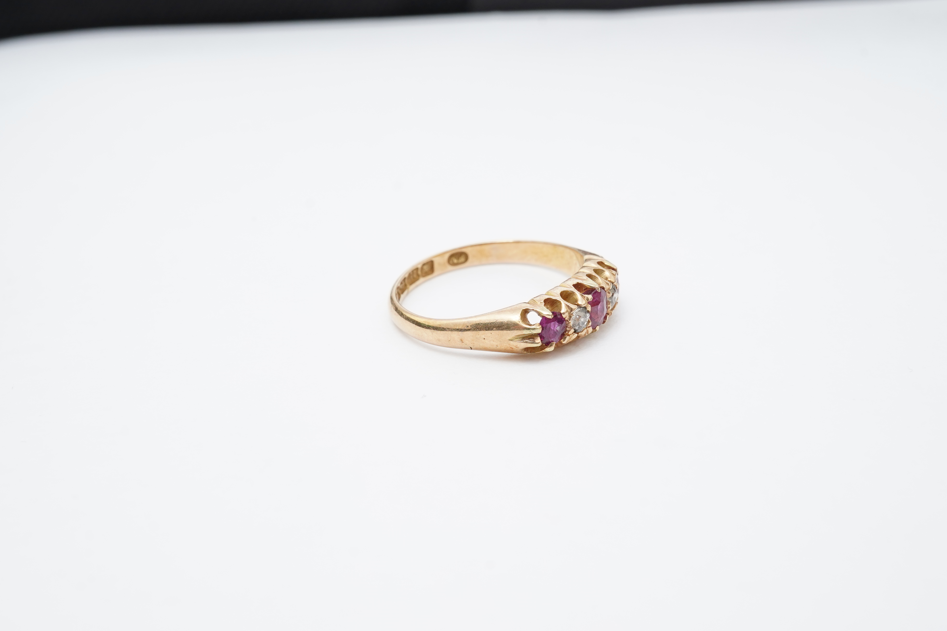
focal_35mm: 45
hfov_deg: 43.6
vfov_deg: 29.9
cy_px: 316
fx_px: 1184
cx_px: 474
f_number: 20
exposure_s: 1/100
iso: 640
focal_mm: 30
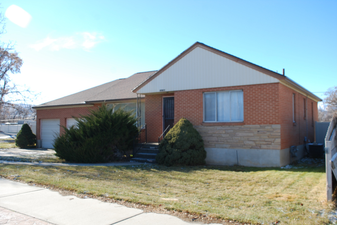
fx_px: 309
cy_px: 112
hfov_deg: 57.2
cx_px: 168
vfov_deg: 40.1
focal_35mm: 33
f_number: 6.3
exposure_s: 1/160
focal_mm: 22
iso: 100
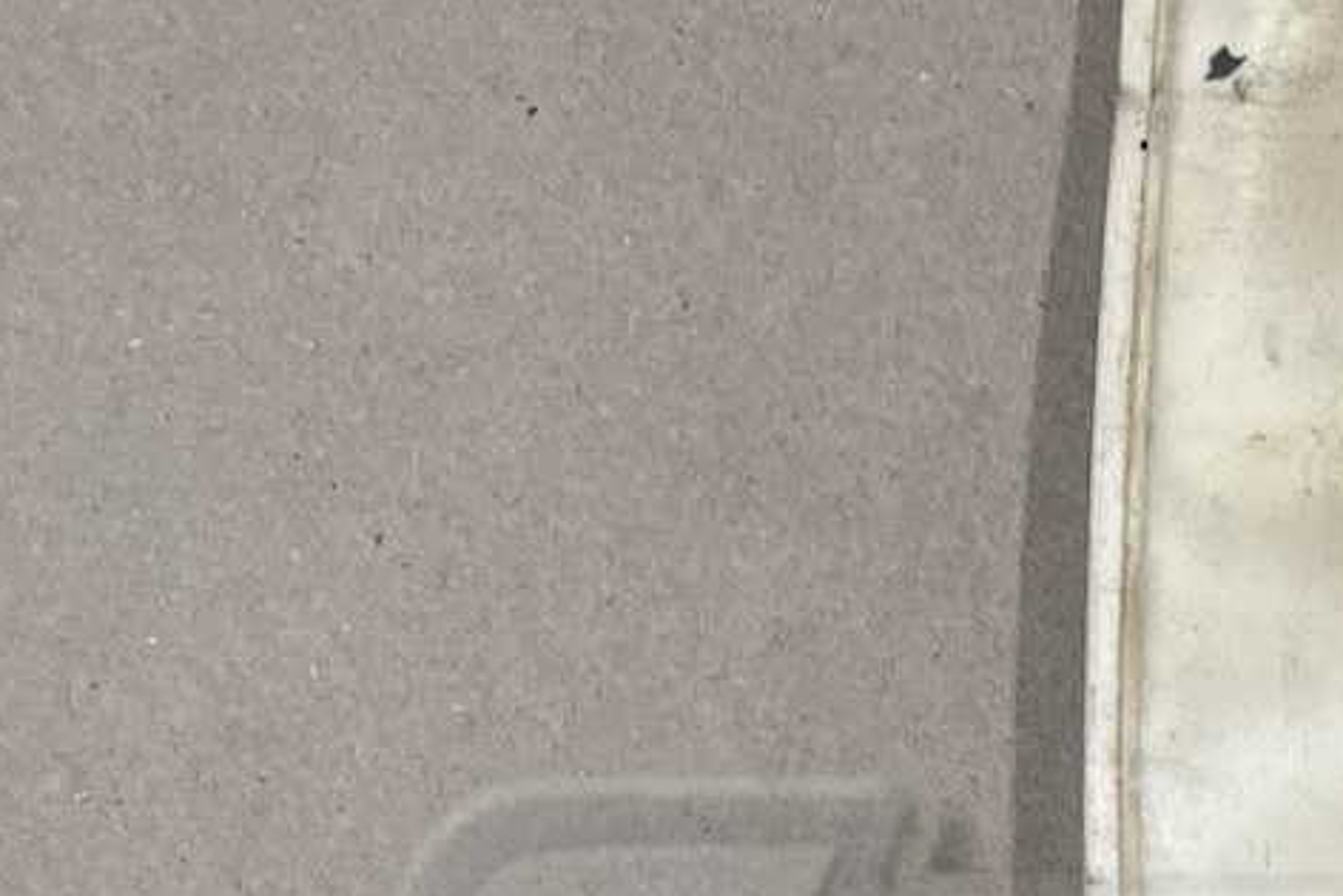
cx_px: 2518
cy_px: 1180
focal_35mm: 110
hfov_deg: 15.6
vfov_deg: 12.1
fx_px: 4105
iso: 64
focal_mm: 5.7
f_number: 1.5
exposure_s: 1/60
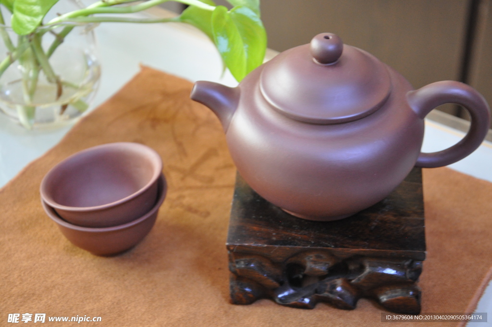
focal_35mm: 87
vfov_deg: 15.7
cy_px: 164
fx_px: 1187
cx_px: 246
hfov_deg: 23.4
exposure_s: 1/10
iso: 1600
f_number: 5
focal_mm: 58
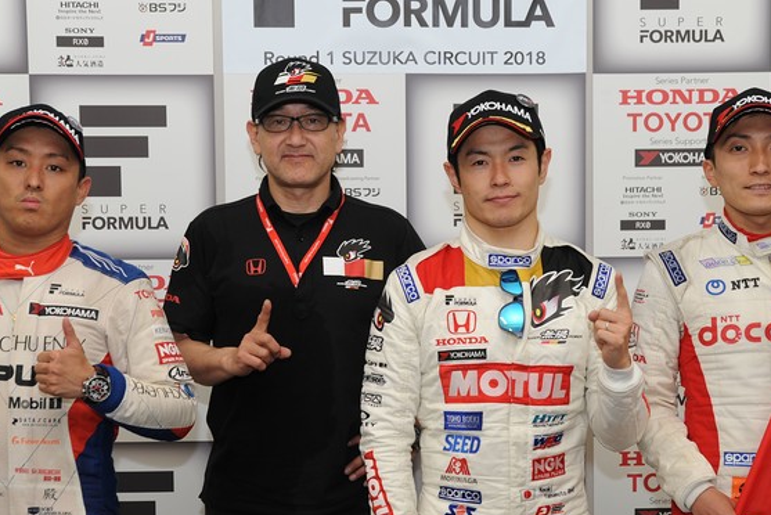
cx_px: 404
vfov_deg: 21.9
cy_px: 331
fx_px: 1328
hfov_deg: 32.4
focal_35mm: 62
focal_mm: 48
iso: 200
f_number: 4.8
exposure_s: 1/60
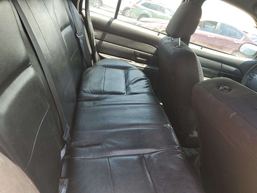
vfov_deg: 53.1
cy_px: 96
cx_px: 128
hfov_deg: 67.3
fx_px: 193
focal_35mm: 26
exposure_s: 1/238
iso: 50
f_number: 1.5
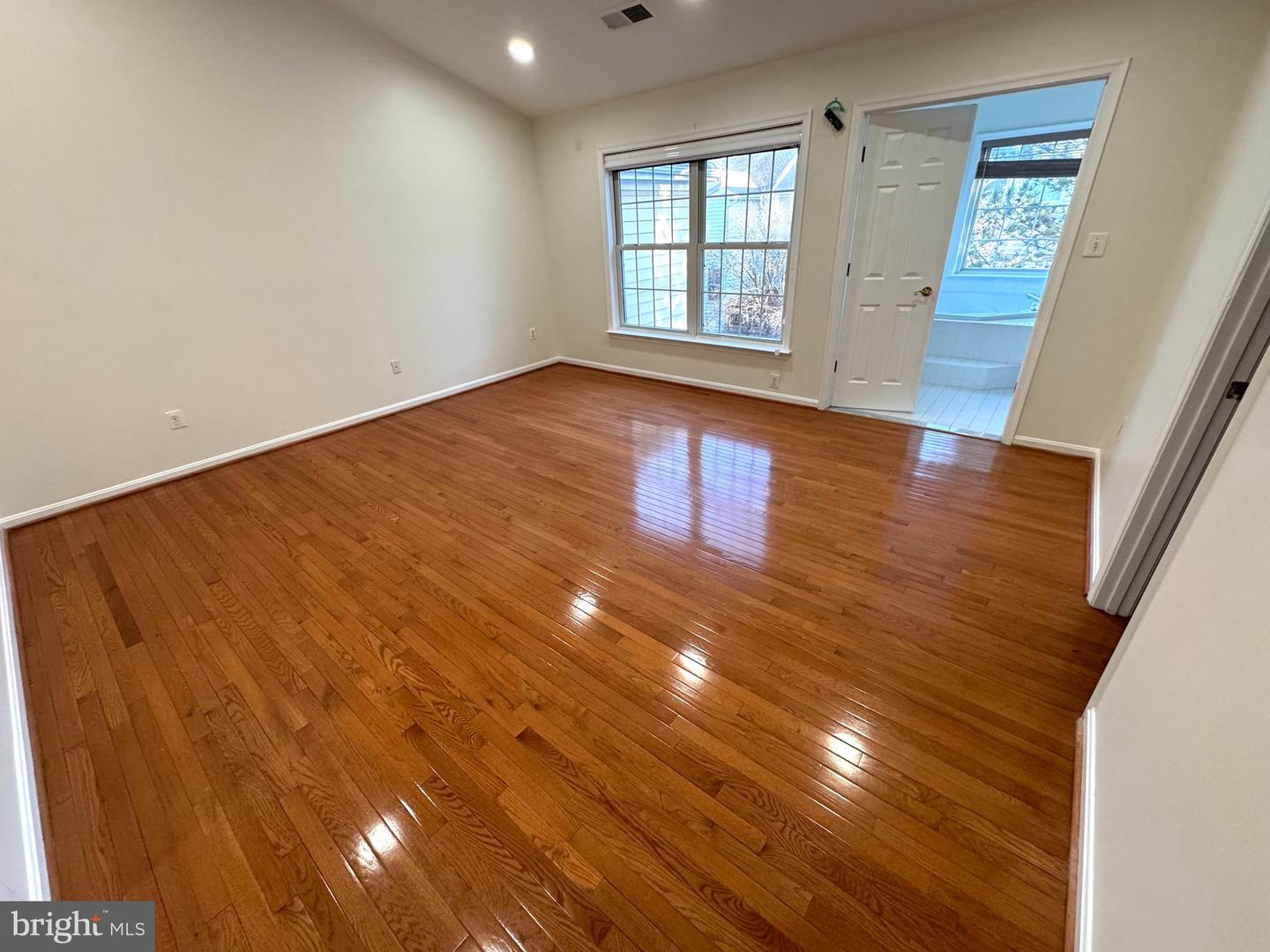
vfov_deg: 85.7
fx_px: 514
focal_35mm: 14
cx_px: 635
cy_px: 476
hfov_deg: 102.1
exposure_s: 1/120
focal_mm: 2.22
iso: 250
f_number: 2.2
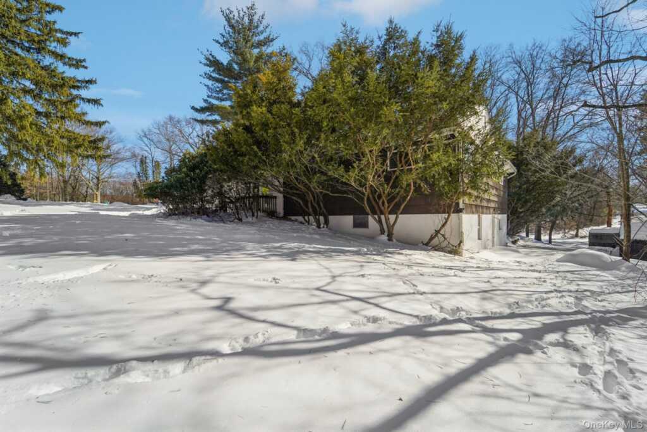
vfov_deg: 81.2
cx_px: 324
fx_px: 252
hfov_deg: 104.2
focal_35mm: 14
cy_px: 216
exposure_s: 1/800
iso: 400
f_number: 8
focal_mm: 14
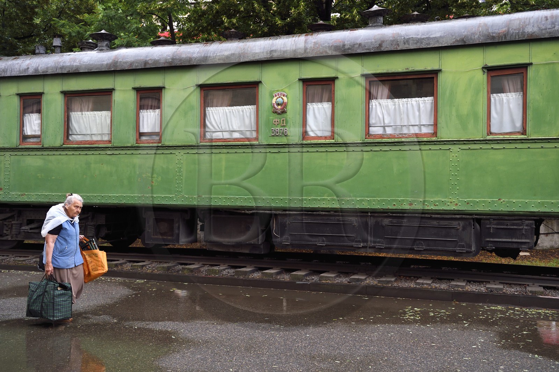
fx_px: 590
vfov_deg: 35.0
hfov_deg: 50.7
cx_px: 280
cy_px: 186
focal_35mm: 38
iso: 1600
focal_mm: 38
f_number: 4.5
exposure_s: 1/125
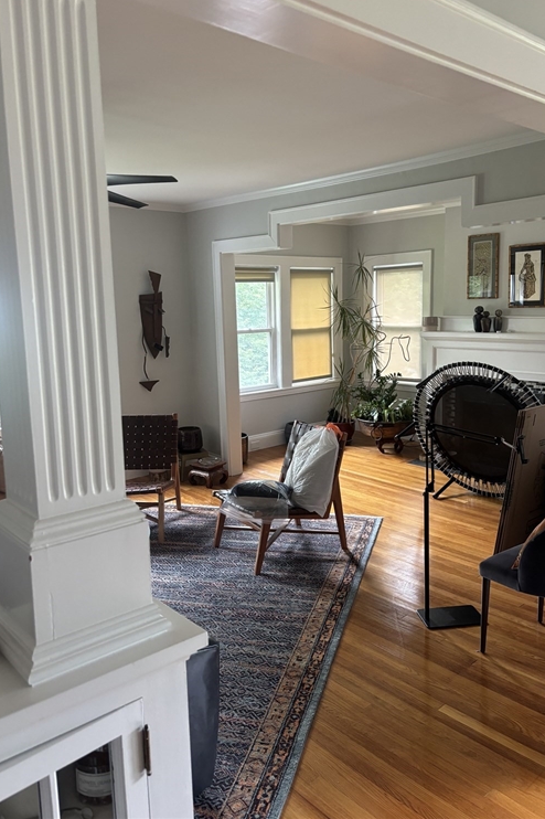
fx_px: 636
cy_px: 396
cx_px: 295
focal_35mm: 28
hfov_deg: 46.3
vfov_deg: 65.5
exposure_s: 1/60
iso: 200
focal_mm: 5.96
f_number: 1.6
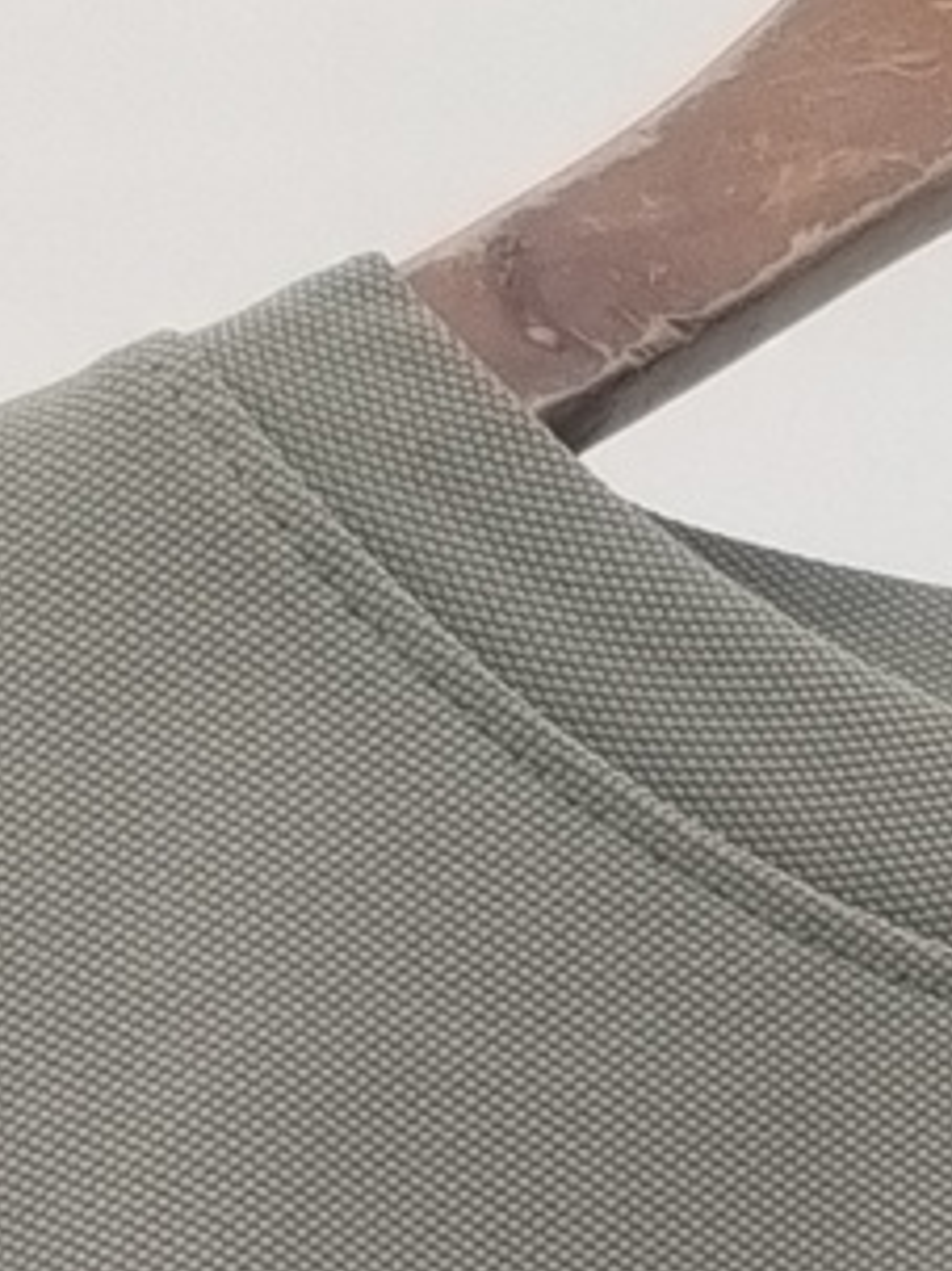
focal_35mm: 230
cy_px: 3347
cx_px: 1459
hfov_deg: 6.4
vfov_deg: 7.8
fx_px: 8440
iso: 206
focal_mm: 4.75
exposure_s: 1/60
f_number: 1.8
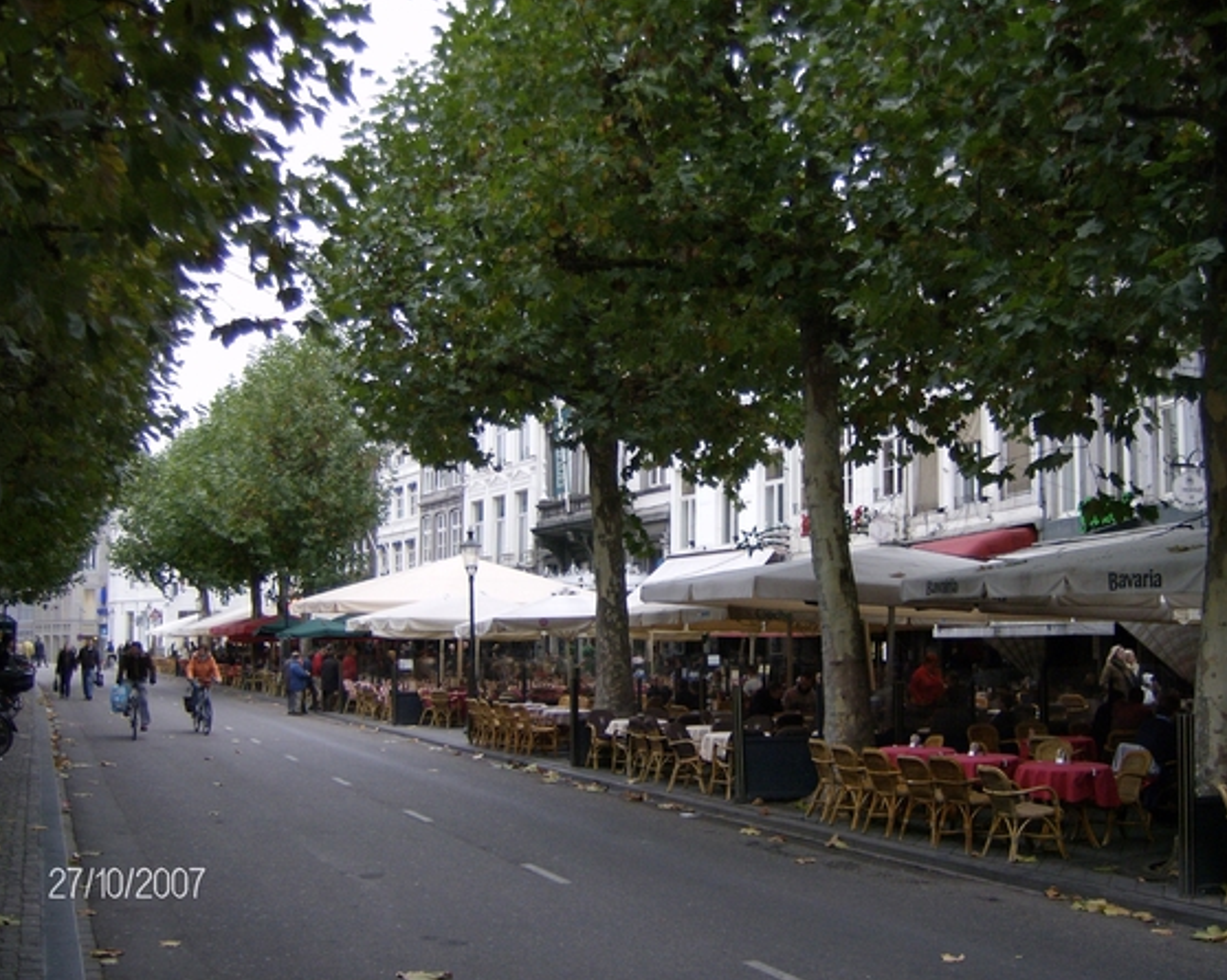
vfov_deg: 39.1
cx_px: 629
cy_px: 497
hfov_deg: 47.9
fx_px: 1379
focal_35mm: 38
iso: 100
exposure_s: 1/105
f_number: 2.8
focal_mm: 6
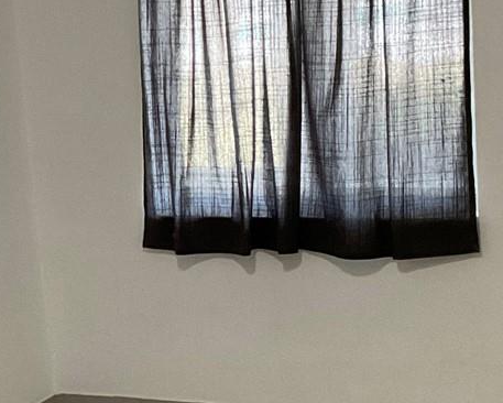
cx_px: 80
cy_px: 253
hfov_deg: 19.1
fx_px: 1474
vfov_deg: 15.5
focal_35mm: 99
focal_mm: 3
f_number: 1.8
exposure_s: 1/60
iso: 250
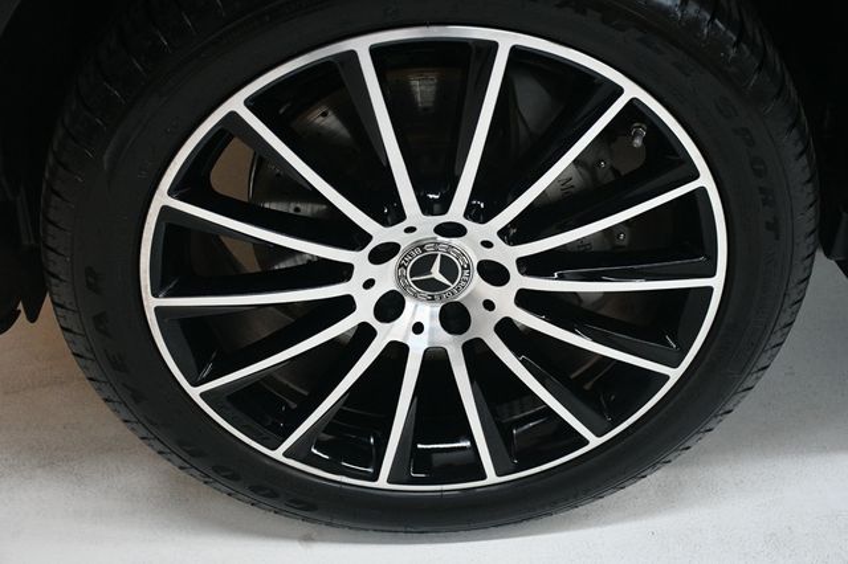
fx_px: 1224
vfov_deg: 26.0
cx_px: 424
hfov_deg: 38.2
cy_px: 282
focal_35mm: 52
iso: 2500
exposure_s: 1/125
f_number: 4.2
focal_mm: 35
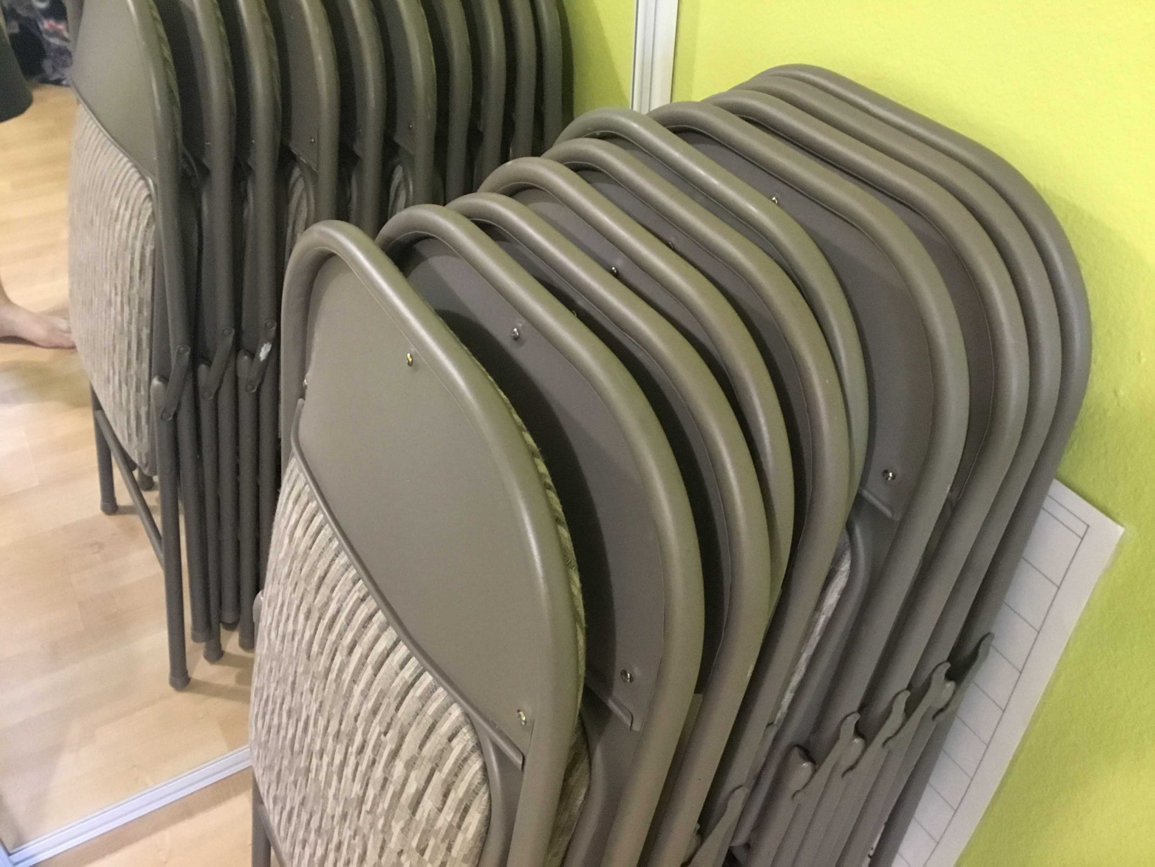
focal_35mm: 31
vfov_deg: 45.4
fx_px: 1034
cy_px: 434
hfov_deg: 58.4
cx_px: 578
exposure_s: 1/15
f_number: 2.4
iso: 250
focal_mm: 3.3
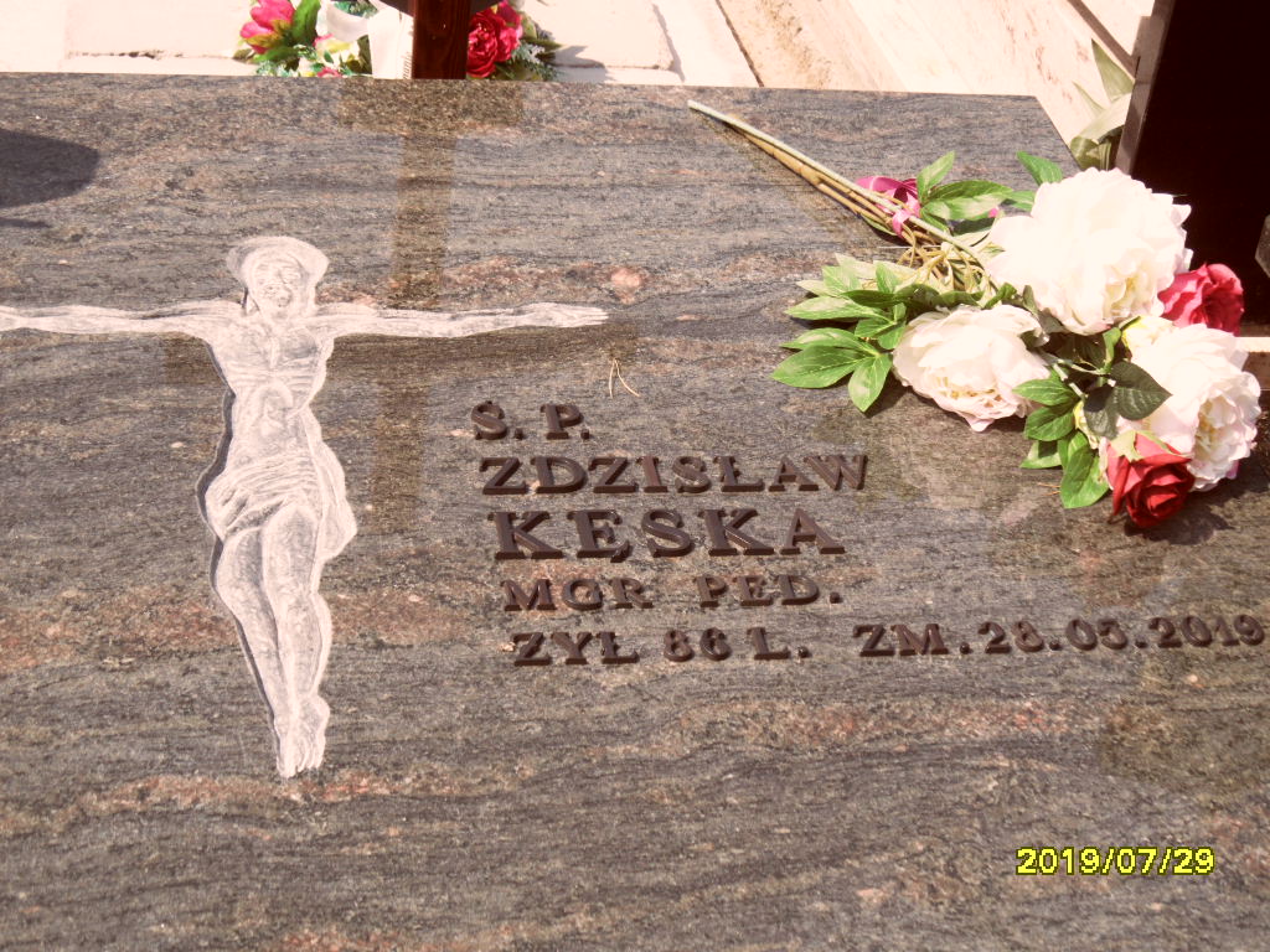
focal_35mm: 60
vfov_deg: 24.4
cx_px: 635
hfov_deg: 32.2
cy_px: 476
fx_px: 2201
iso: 80
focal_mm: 10.3
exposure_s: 1/500
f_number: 4
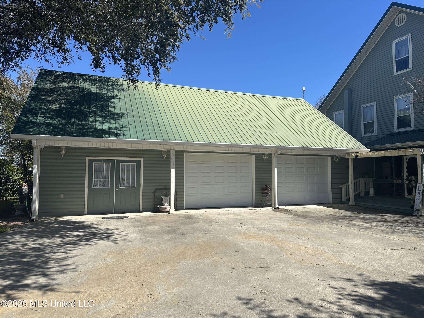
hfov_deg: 71.6
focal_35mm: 24
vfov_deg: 56.8
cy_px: 159
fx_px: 294
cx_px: 212
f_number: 1.78
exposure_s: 1/4762
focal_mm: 6.86
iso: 80
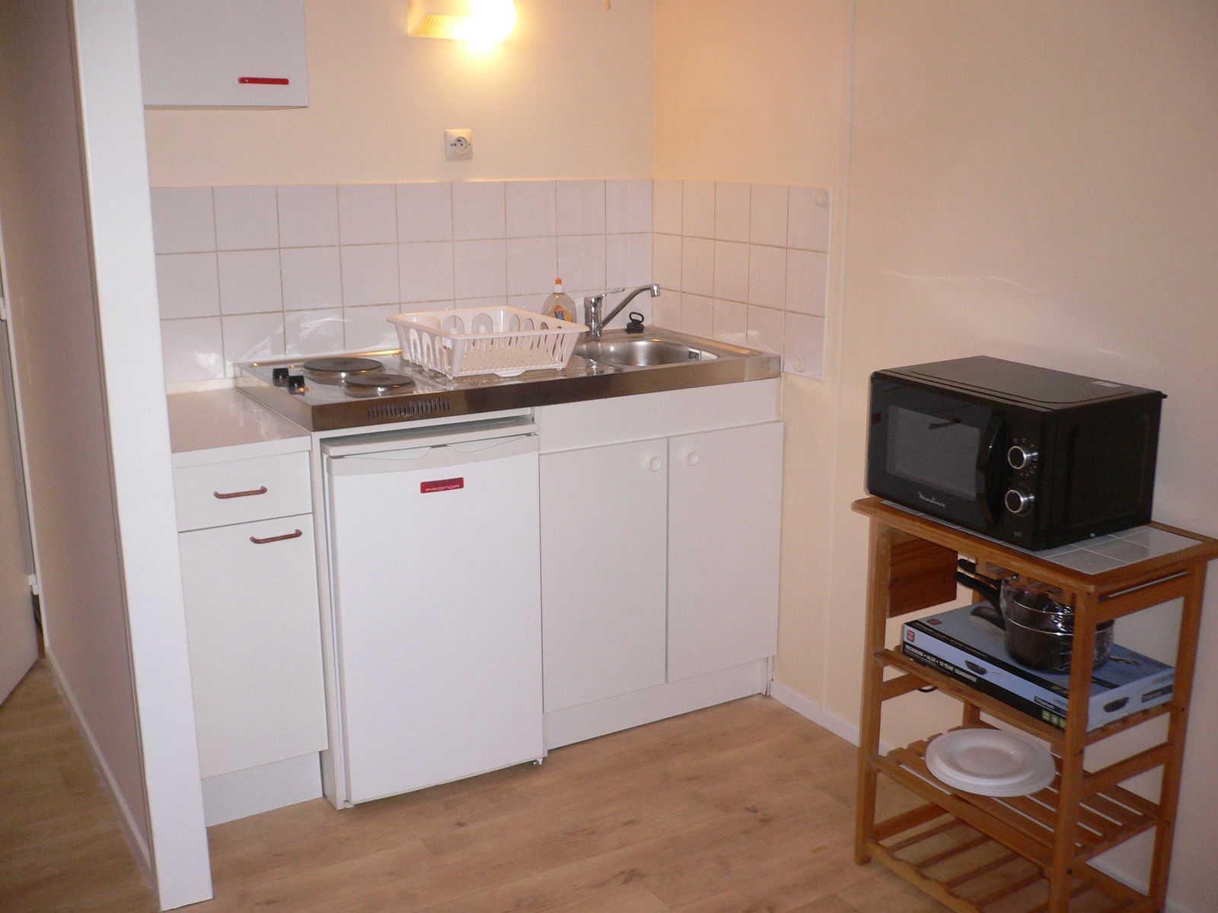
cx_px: 609
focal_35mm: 35
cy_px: 456
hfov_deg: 52.6
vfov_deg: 40.7
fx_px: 1232
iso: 200
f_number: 2.8
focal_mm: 5.8
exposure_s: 1/60
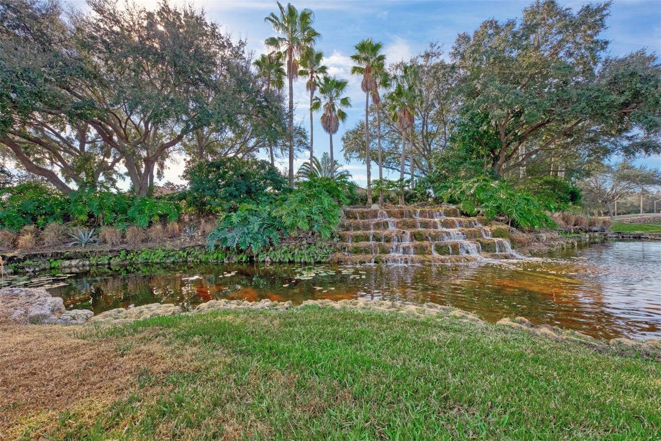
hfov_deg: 104.2
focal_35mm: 14
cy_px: 220
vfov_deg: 81.2
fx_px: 257
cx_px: 330
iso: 400
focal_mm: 14
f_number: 8
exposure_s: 1/1250
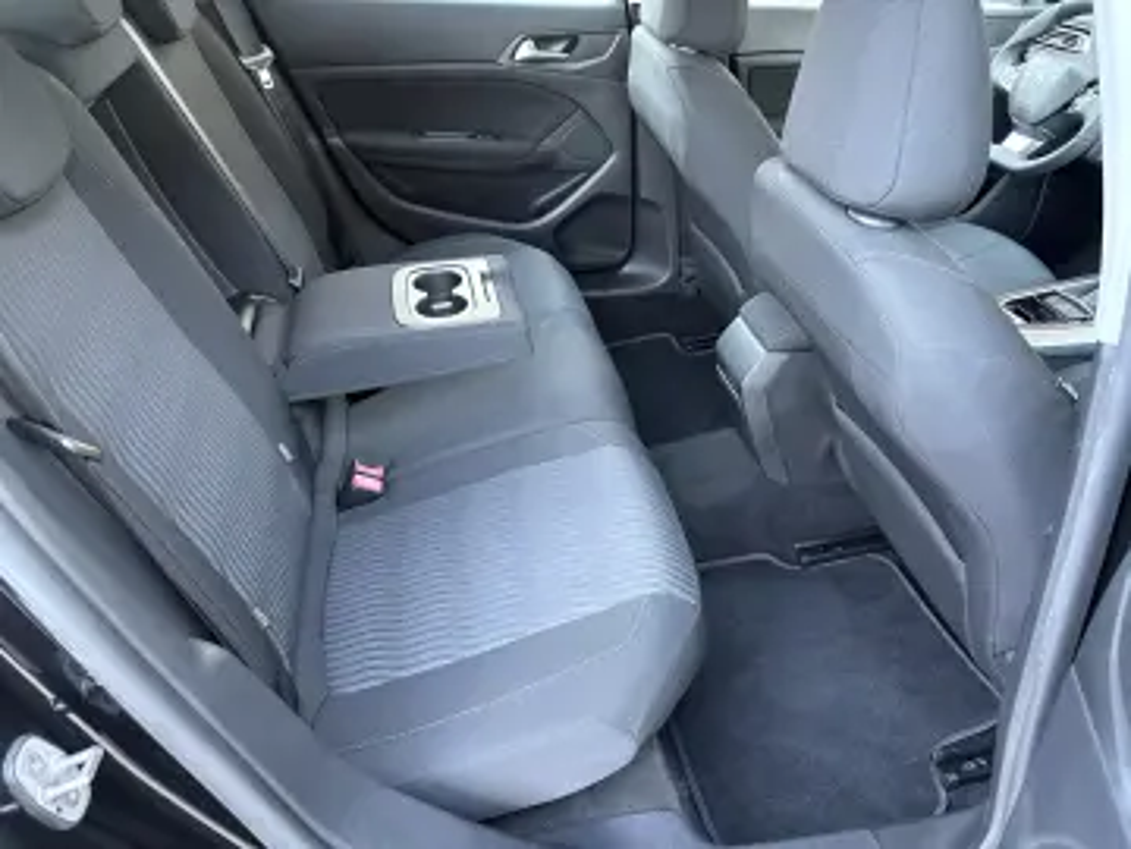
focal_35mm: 26
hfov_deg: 67.3
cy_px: 424
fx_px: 849
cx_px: 566
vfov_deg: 53.1
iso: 640
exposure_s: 1/40
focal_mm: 5.96
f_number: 1.6
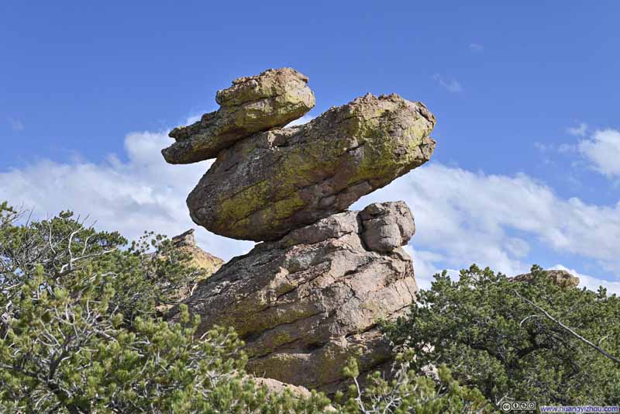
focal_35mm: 49
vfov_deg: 27.5
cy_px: 207
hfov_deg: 40.3
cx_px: 310
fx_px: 844
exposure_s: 1/1250
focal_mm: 49
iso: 100
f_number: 5
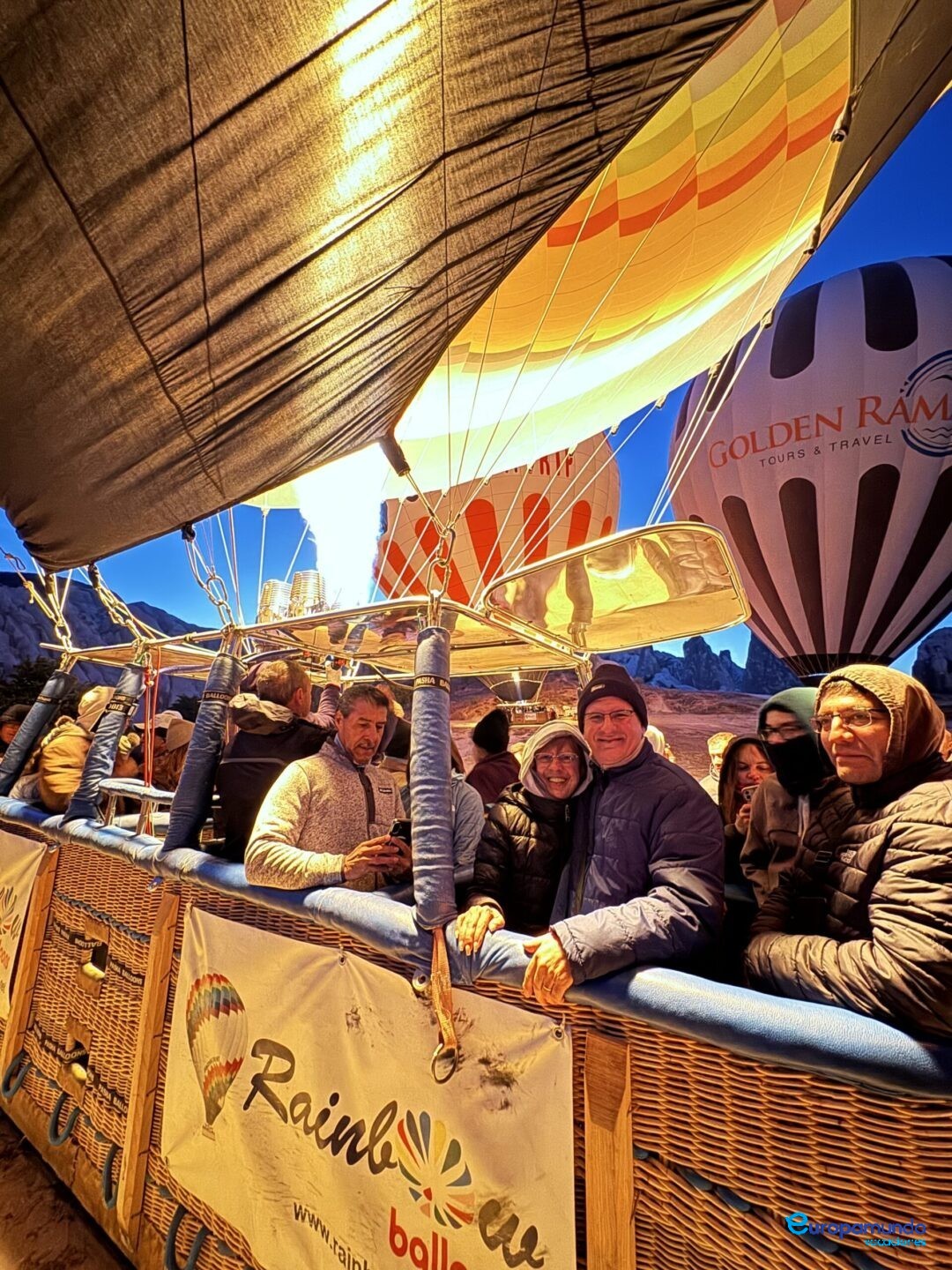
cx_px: 476
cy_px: 635
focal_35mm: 14
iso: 2000
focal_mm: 2.22
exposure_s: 1/8
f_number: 2.2
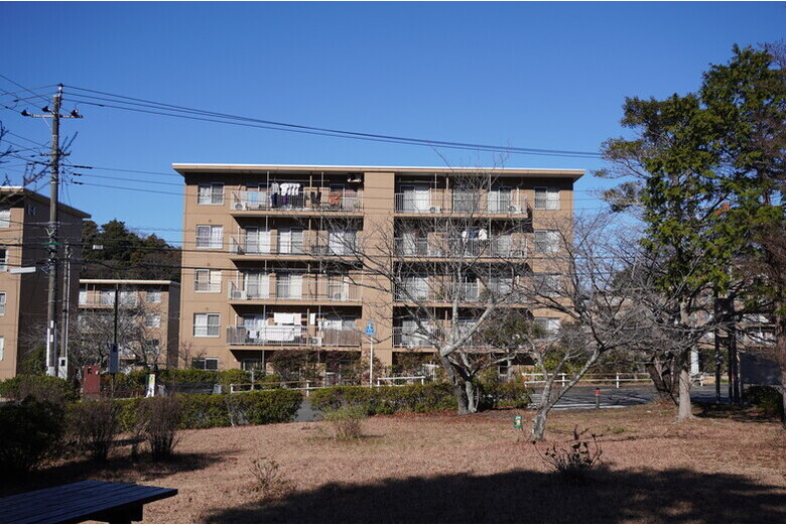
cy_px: 262
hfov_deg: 51.3
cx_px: 393
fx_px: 819
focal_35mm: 38
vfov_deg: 35.5
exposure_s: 1/800
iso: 100
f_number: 5.6
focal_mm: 25
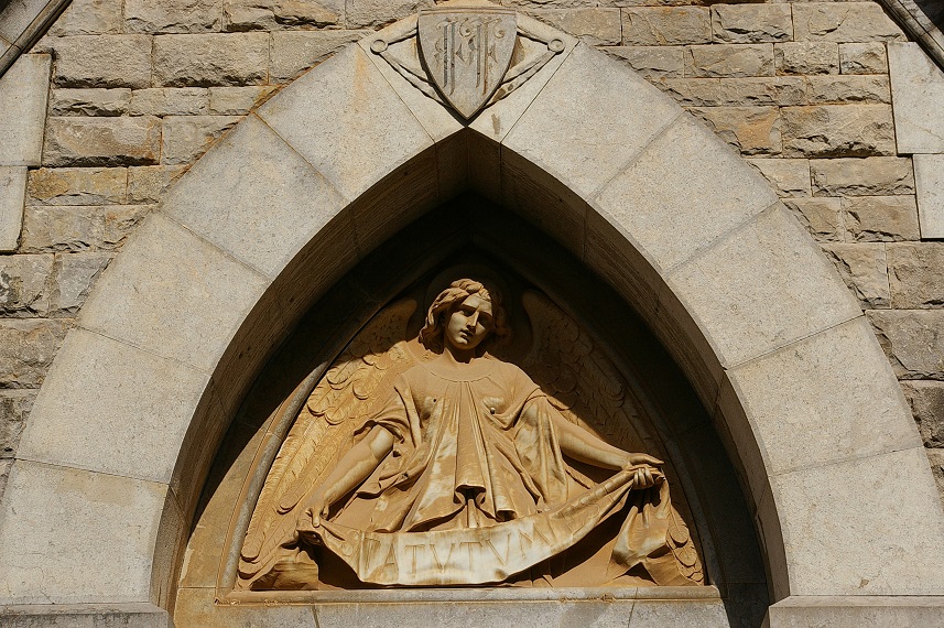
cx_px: 472
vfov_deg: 20.1
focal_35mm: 68
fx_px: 1769
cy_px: 314
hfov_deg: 29.9
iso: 400
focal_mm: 45
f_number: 9.5
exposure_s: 1/750
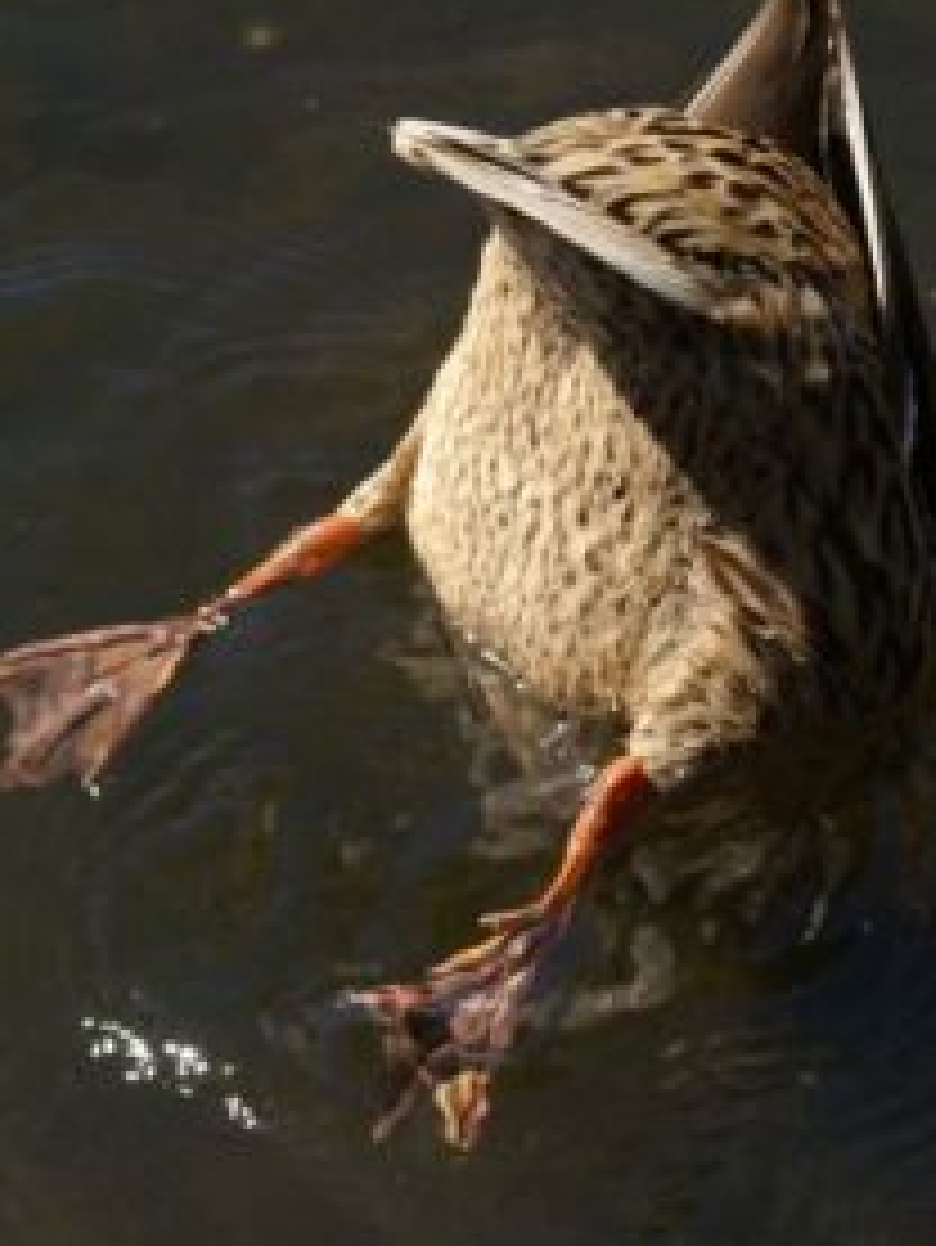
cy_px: 623
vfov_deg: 9.0
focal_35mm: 219
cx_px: 630
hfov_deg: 6.8
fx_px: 7889
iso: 100
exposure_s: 1/160
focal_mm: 70
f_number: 7.1
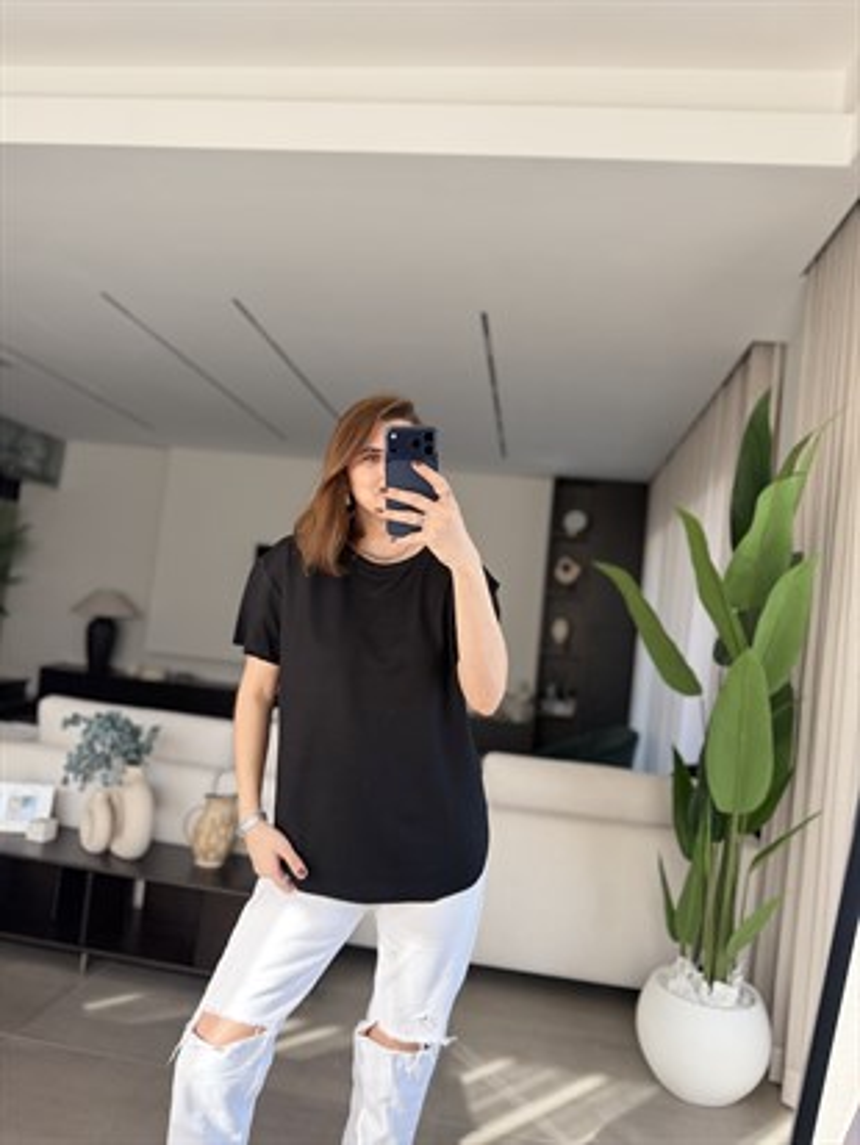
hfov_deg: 56.8
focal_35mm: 24
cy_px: 572
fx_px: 795
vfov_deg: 71.6
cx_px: 430
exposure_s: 1/172
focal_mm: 6.76
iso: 160
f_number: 1.78
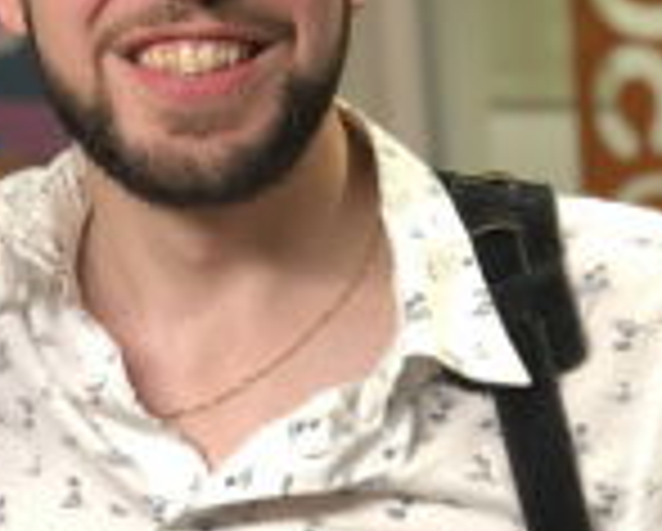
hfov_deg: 11.1
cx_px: -27
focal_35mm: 172
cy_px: 470
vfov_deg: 9.0
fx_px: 3374
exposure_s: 1/50
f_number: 2.4
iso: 100
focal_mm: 6
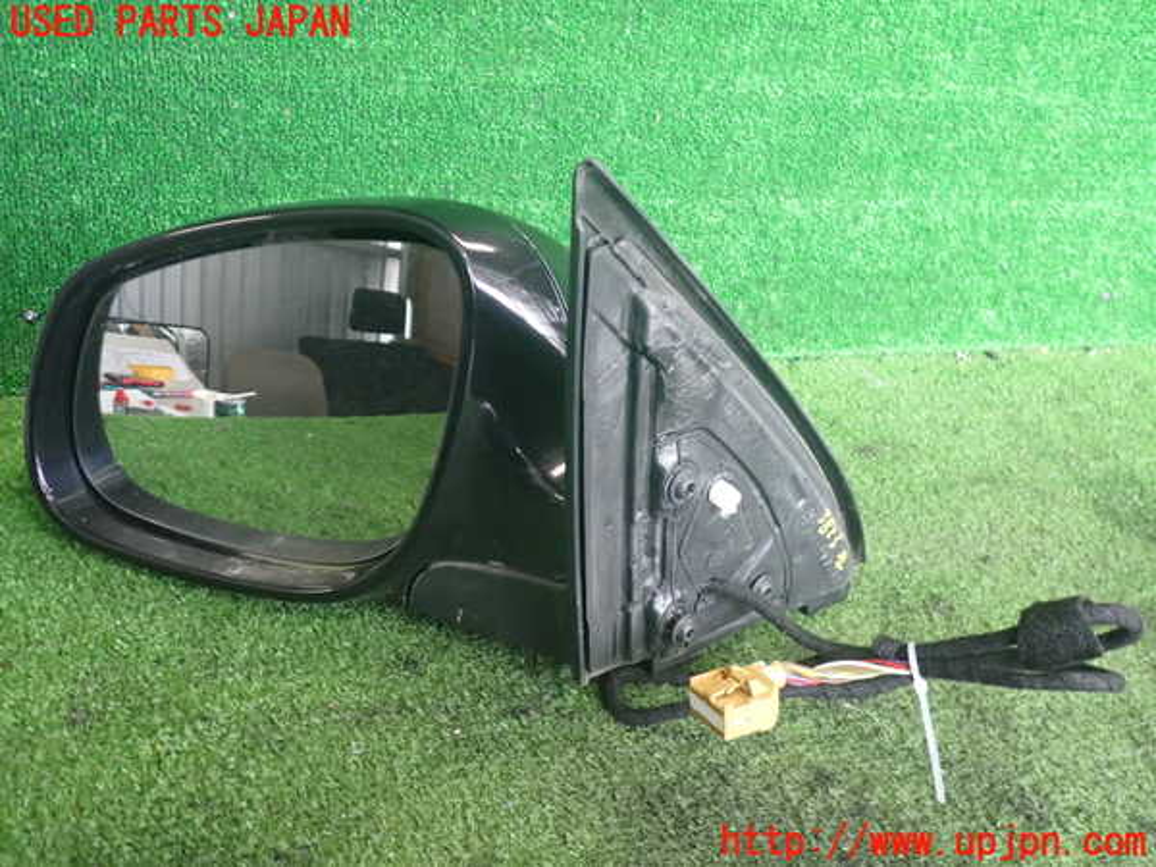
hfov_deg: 60.0
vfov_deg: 46.8
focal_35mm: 30
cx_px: 578
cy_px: 434
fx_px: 1002
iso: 640
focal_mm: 5.4
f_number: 2.3
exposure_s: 1/60
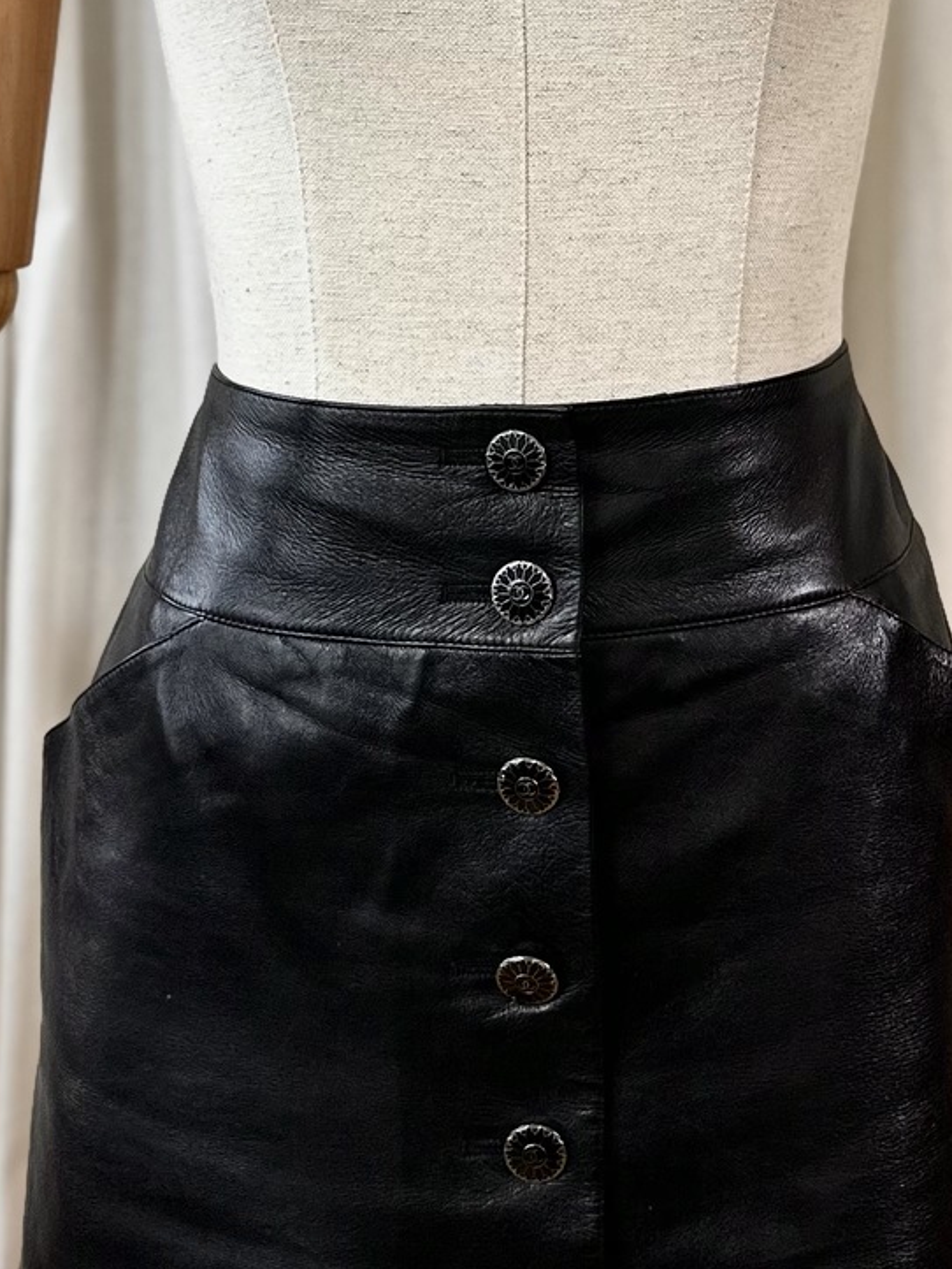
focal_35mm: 67
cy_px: 32
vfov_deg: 27.5
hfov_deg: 21.9
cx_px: 625
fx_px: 2455
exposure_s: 1/100
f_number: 1.78
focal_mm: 6.86
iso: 200
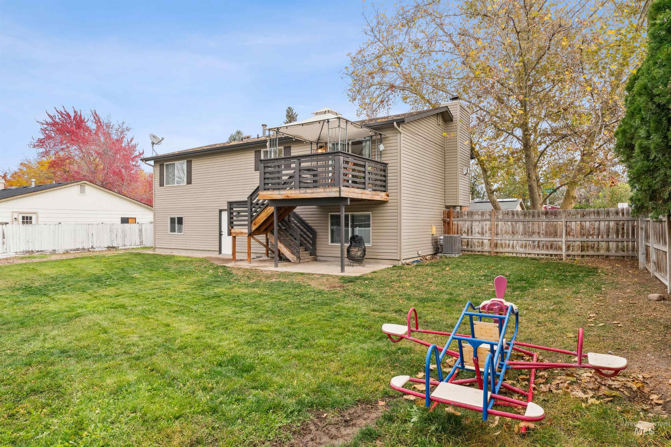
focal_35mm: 21
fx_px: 391
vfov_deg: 59.5
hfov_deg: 81.2
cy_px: 224
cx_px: 336
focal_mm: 21
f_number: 13
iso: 400
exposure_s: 1/40
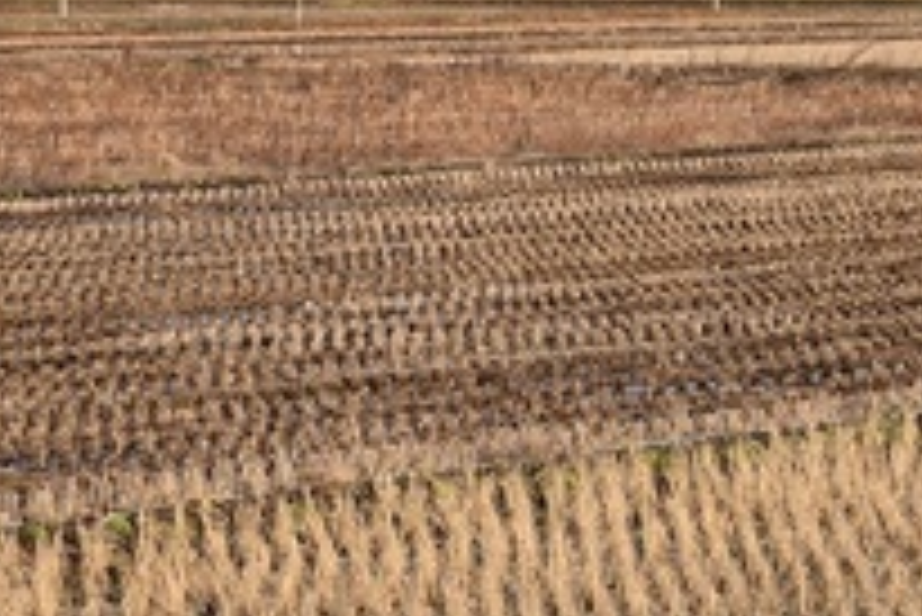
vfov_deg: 7.2
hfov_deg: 10.8
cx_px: 414
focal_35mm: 191
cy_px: -36
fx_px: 4895
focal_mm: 58
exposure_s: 1/400
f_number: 9
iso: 200
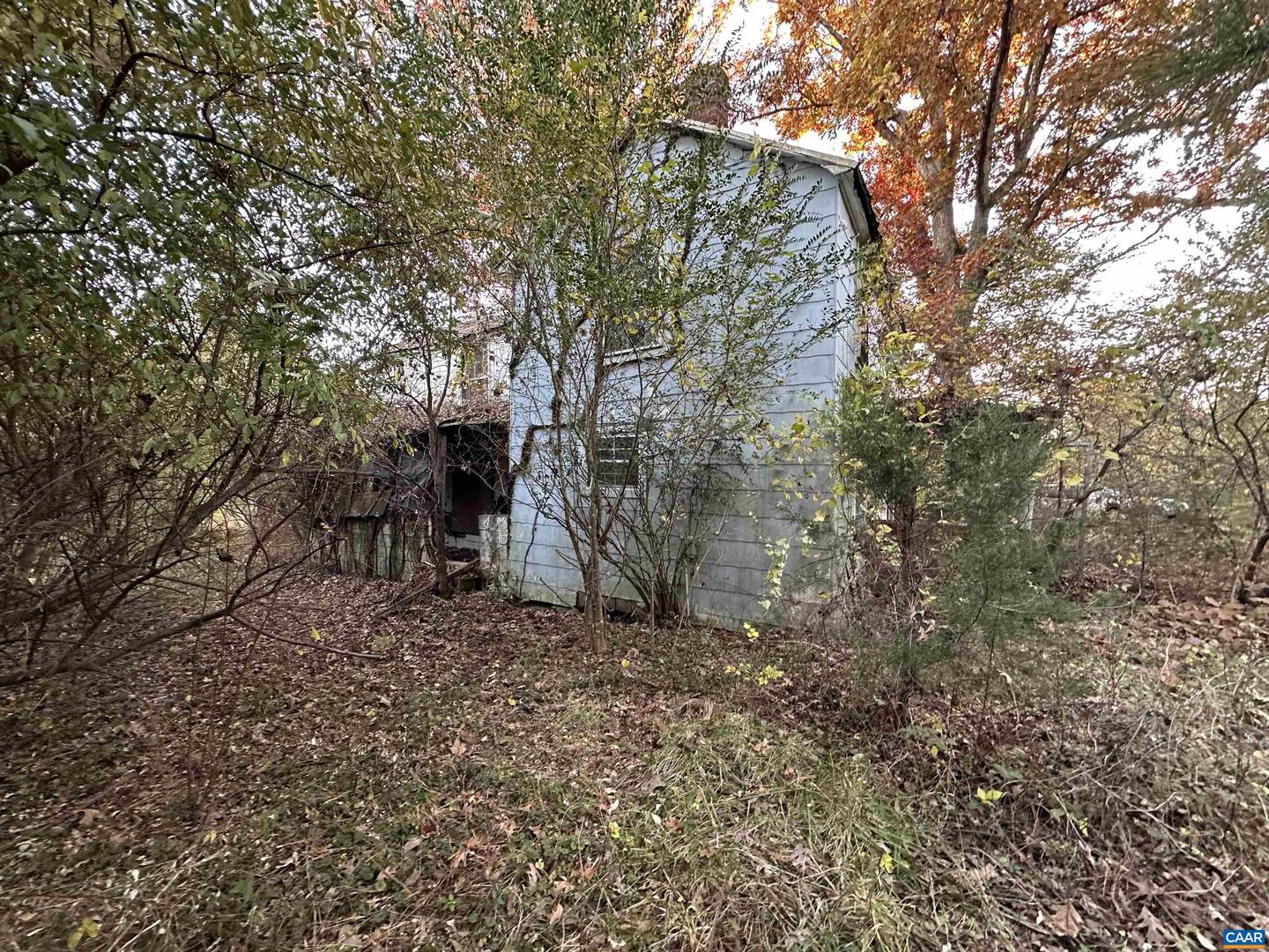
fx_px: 513
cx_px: 634
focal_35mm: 14
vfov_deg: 85.7
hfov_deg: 102.1
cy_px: 476
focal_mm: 2.22
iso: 320
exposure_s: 1/68
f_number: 2.2
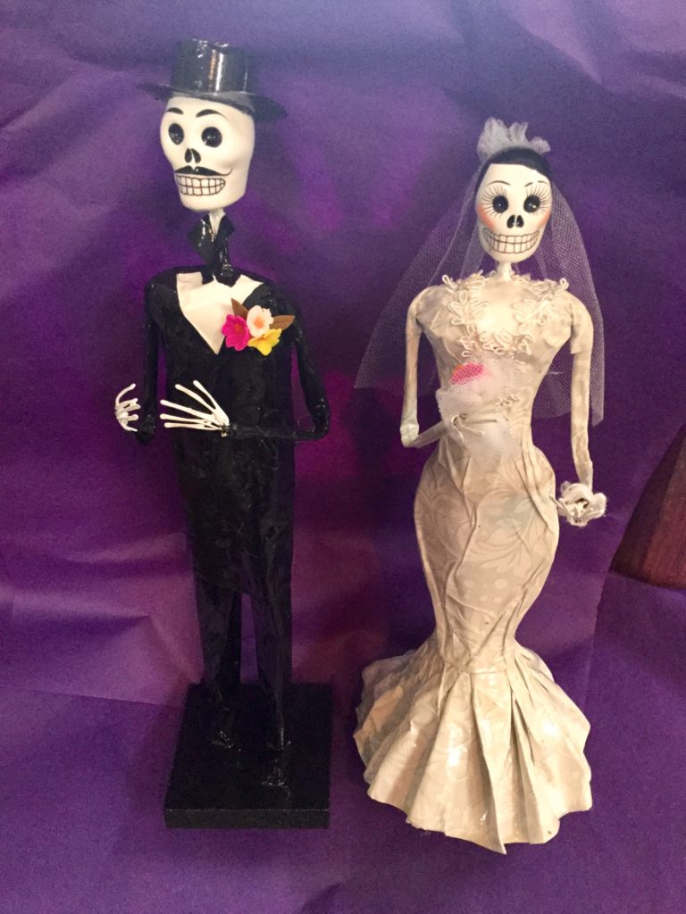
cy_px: 457
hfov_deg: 45.4
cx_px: 343
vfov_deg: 58.4
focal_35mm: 31
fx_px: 819
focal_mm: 3.3
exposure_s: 1/30
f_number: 2.4
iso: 160
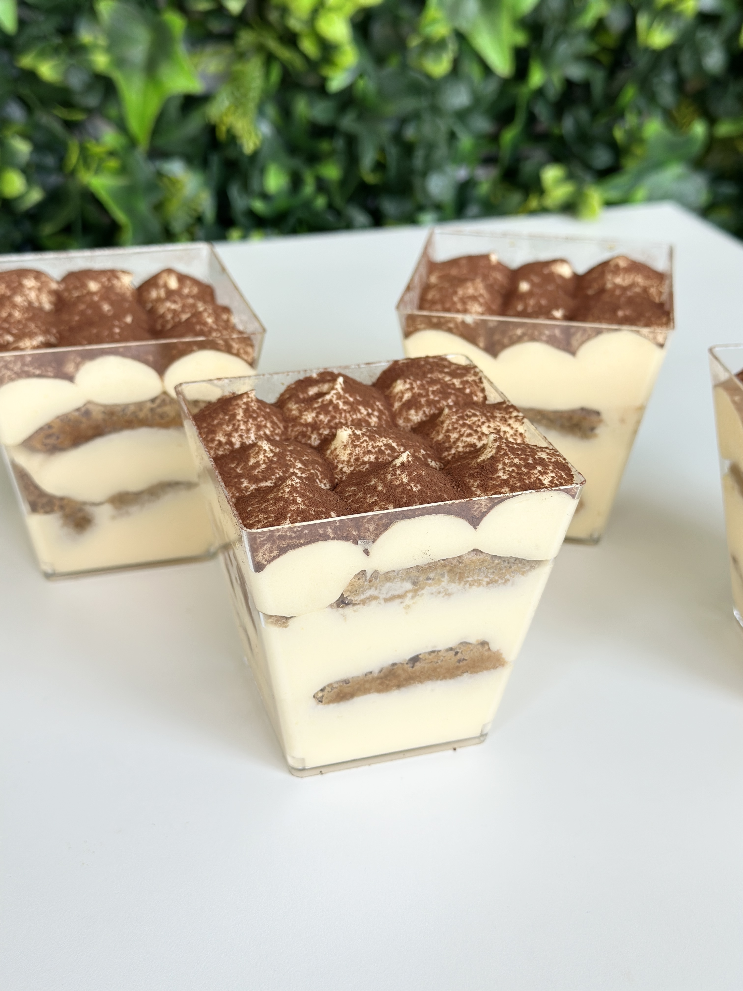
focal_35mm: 48
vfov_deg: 39.7
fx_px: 1374
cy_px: 496
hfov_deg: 30.3
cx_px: 372
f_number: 1.78
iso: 80
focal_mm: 6.86
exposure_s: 1/155
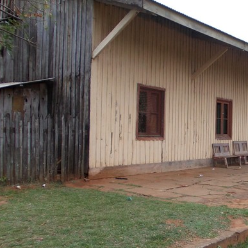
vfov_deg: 34.7
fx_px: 397
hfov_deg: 32.8
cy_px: 133
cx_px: 226
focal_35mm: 49
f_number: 2.7
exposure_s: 1/250
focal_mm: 4
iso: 80
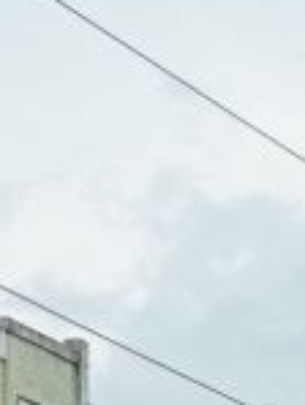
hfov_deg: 7.6
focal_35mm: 192
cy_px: 1027
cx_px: 455
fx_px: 2252
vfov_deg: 9.1
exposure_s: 1/1626
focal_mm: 4.7
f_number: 1.79
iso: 102
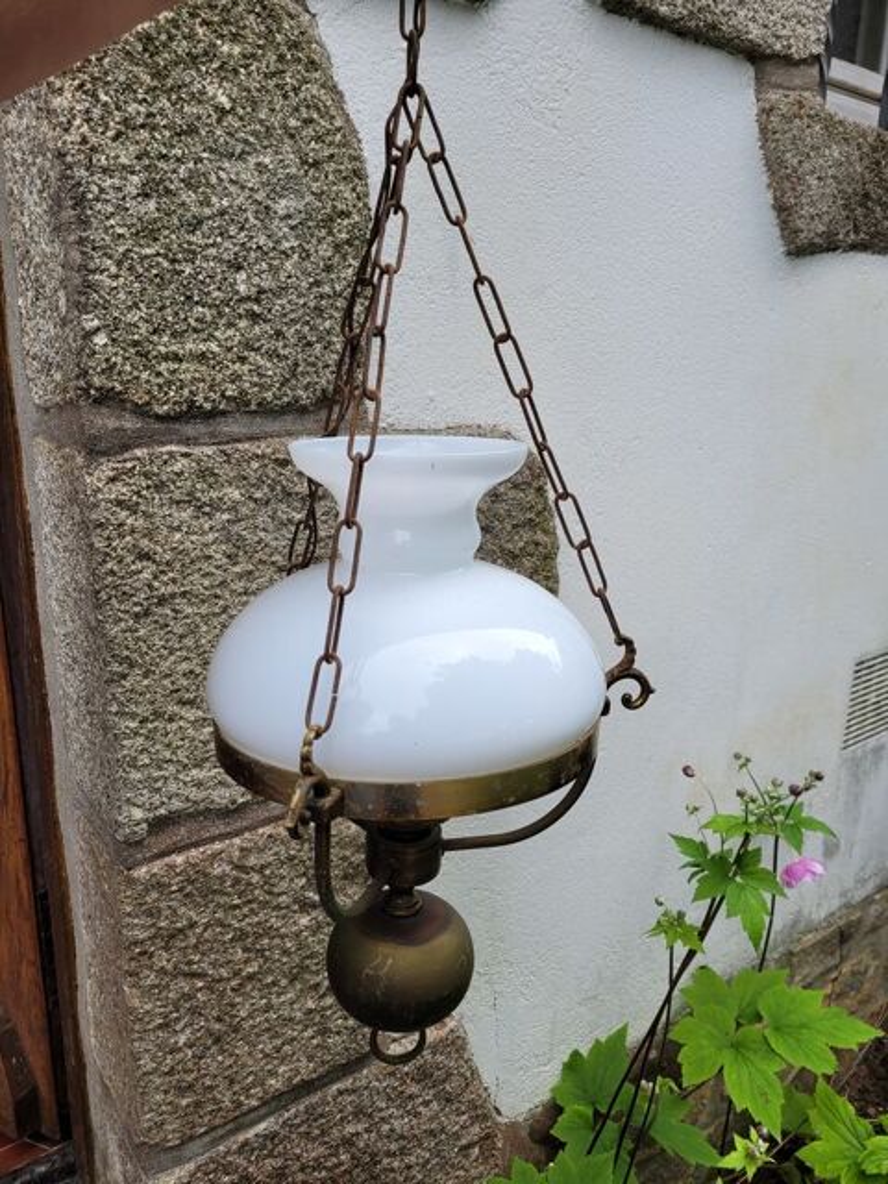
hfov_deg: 53.1
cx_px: 444
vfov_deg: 67.3
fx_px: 889
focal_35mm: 26
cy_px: 592
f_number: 1.8
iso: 40
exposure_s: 1/225
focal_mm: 5.4
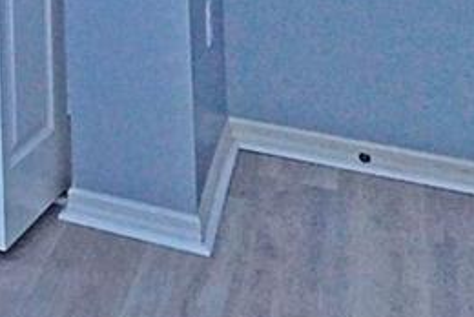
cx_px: -500
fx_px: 1134
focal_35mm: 86
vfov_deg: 13.4
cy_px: -346
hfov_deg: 16.9
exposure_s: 1/100
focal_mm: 14
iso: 6400
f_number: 18
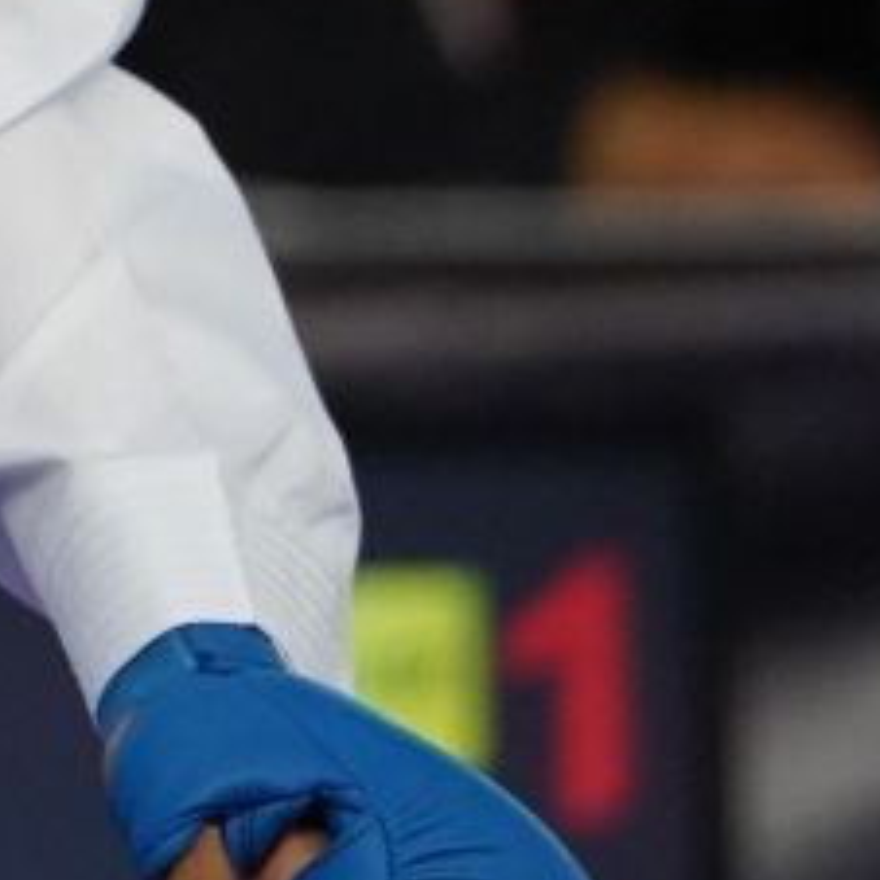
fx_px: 38972
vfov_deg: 1.3
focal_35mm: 1355
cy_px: -1020
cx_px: -1063
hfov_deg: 1.3
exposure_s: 1/1000
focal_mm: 200
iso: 2000
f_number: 2.8
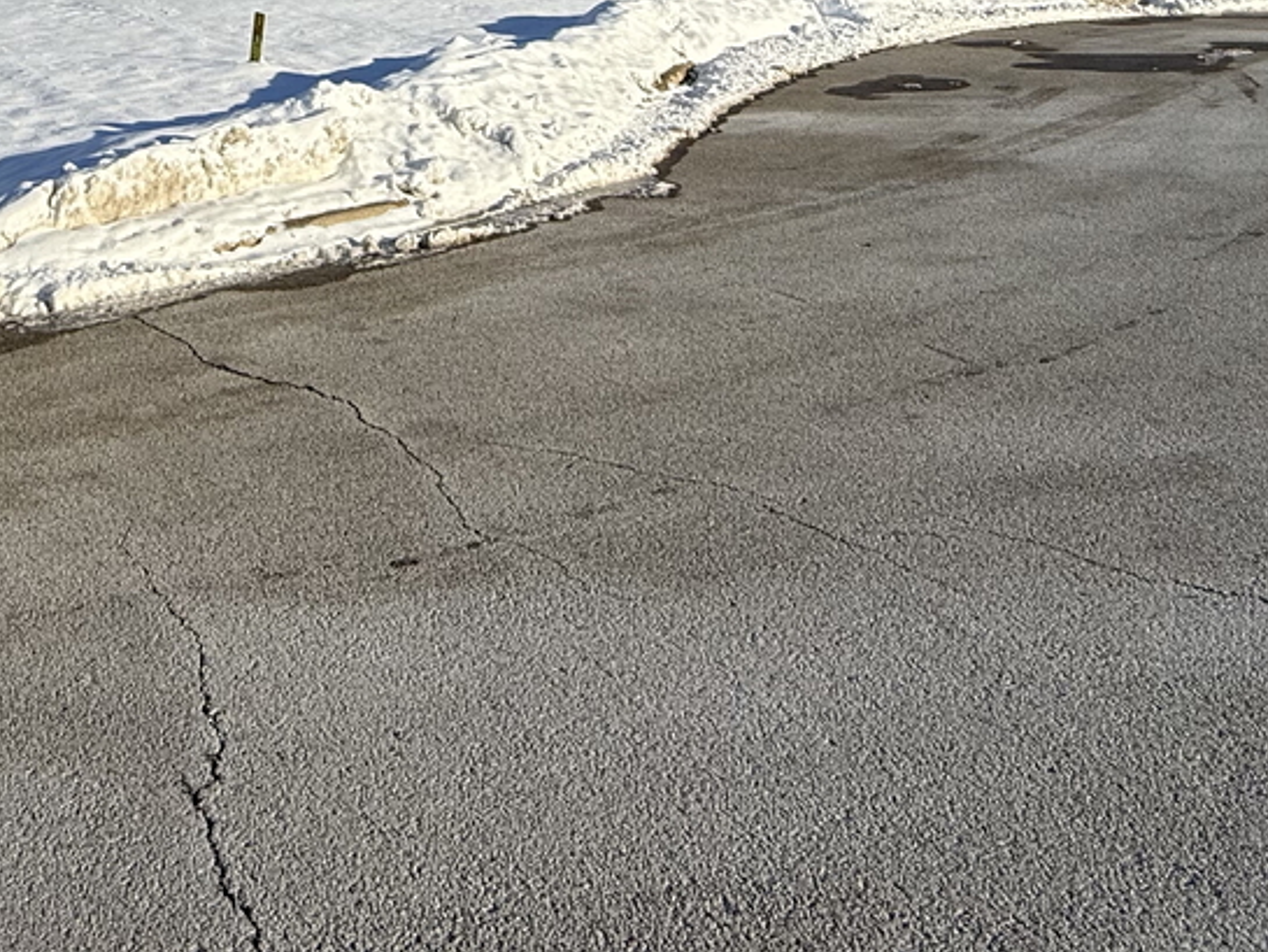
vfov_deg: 32.1
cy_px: -189
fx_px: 1356
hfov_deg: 47.7
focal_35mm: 37
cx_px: 279
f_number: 2.2
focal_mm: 2.22
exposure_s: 1/3663
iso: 50
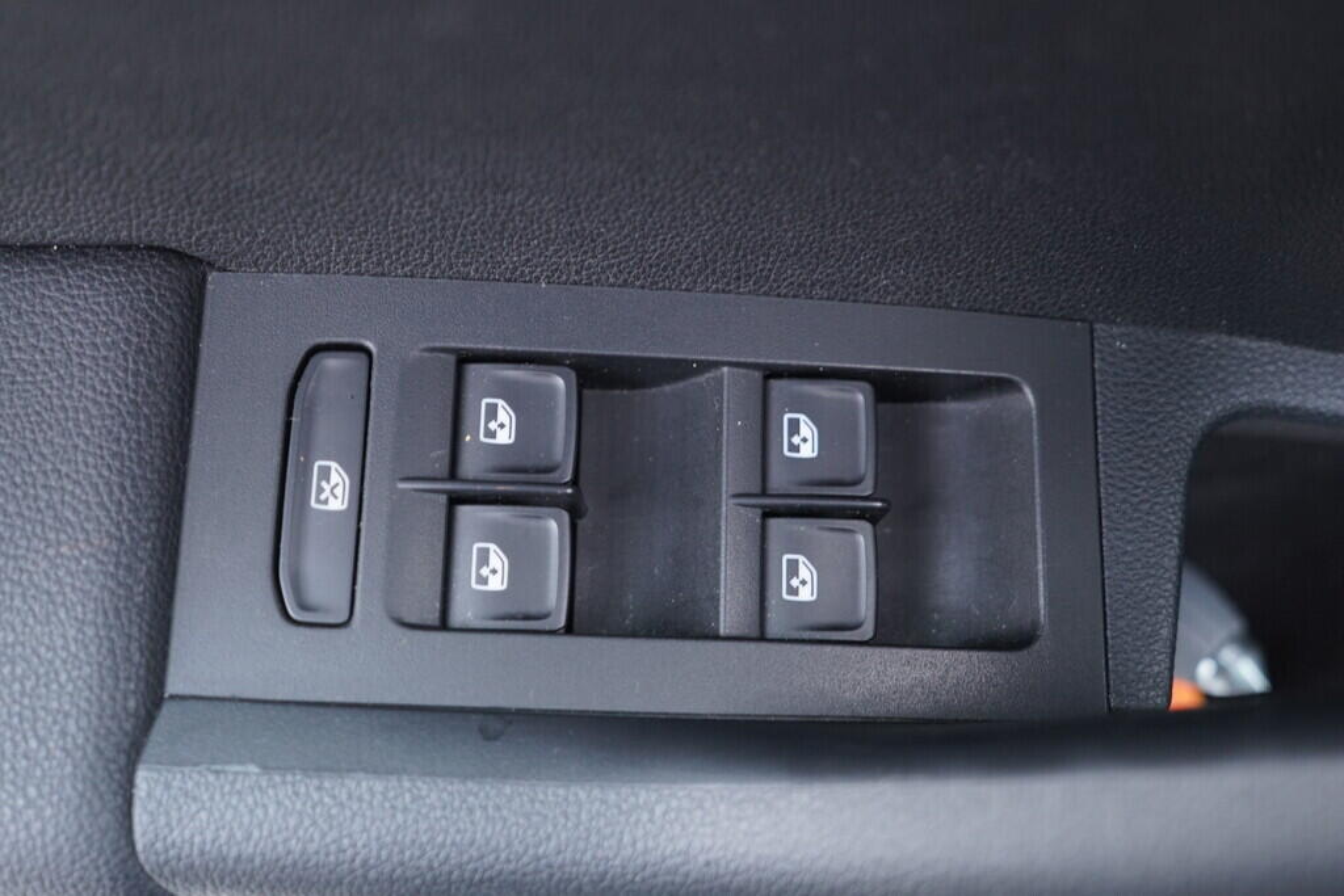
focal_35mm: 36
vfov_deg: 36.9
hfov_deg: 53.1
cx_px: 672
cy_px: 448
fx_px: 1344
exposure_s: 1/40
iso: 500
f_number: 2.8
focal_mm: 24
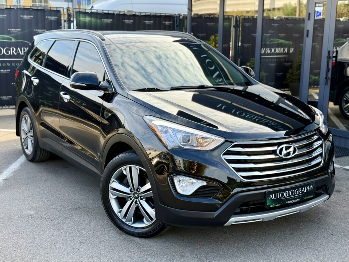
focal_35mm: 48
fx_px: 484
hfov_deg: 39.7
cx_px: 174
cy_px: 131
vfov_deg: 30.3
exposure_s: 1/802
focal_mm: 6.76
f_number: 1.78
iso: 80
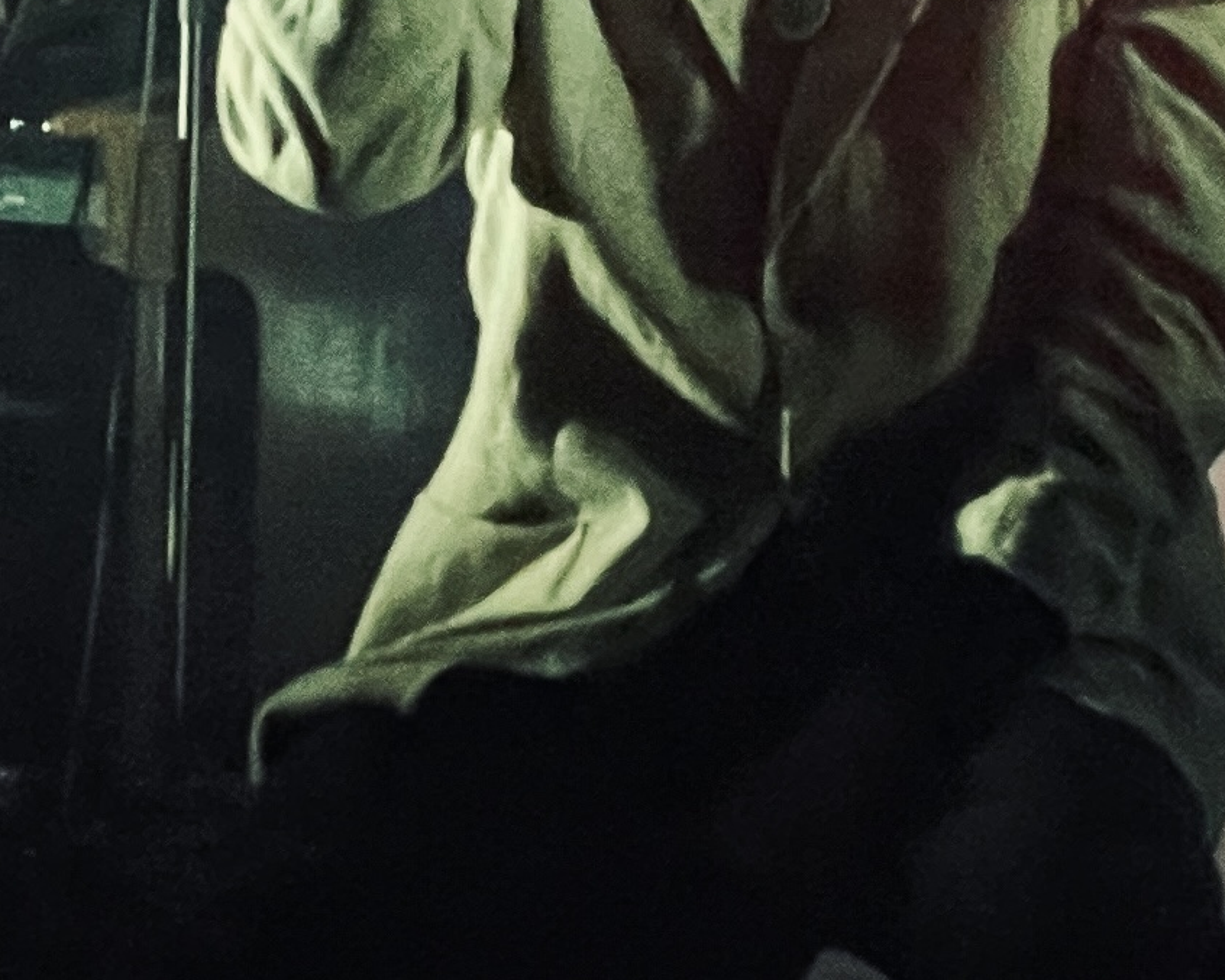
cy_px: 121
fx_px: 7071
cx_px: 720
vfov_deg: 7.9
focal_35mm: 195
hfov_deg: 9.9
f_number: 2
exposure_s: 1/60
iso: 500
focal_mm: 6
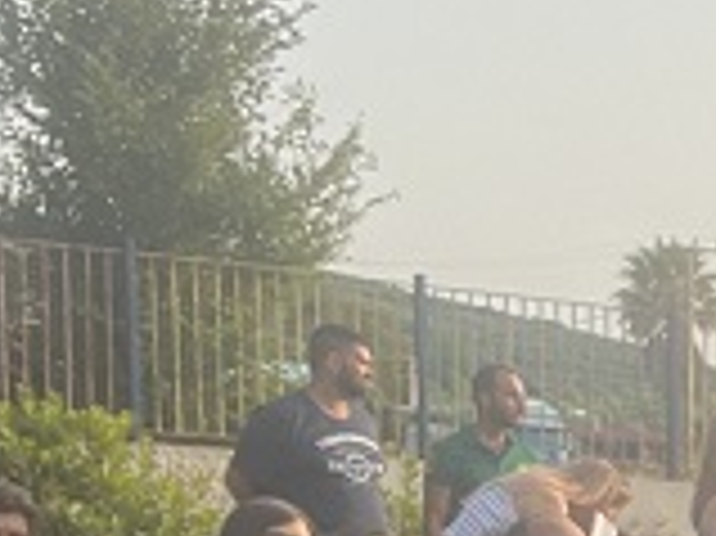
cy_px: 1022
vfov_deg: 11.6
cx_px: 1283
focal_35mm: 116
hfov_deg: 14.8
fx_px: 2398
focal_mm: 2.71
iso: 25
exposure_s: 1/165
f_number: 2.2
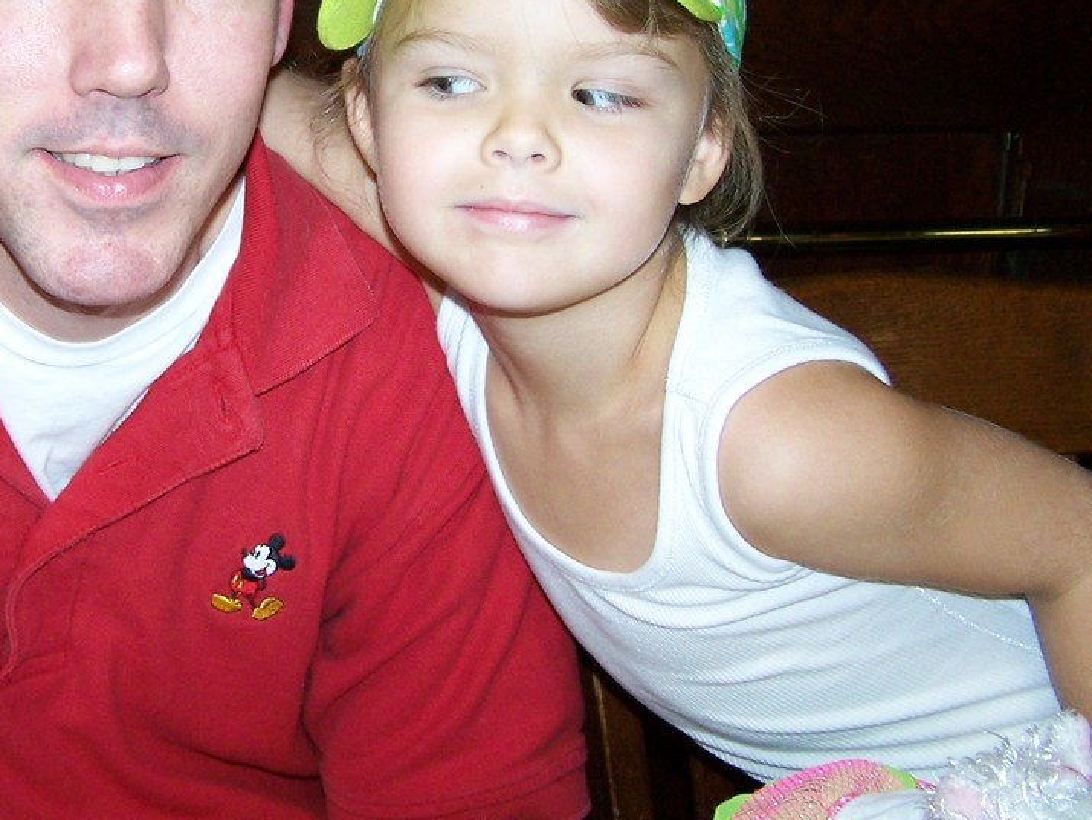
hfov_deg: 28.0
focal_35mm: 68
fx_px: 2146
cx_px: 232
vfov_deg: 21.5
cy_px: 259
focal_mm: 6.3
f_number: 2.8
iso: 160
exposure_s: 1/60
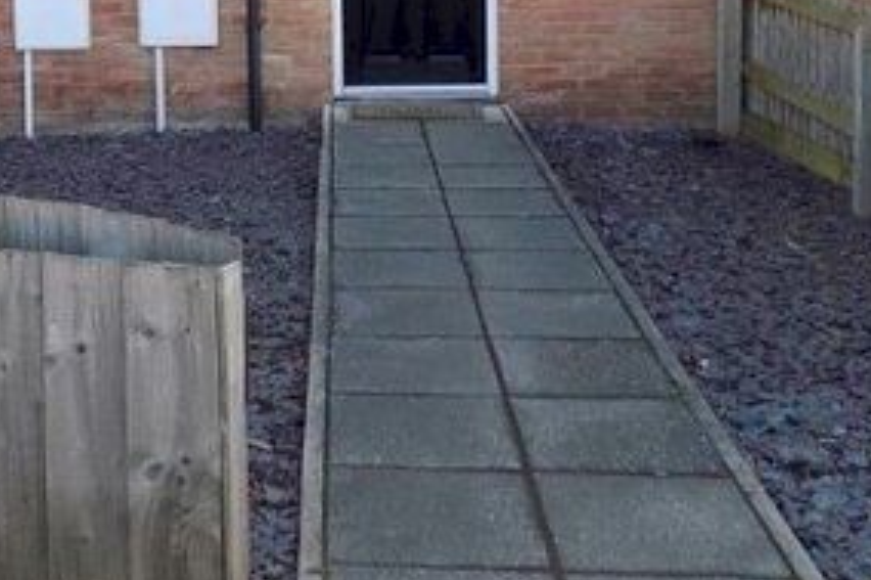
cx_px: 218
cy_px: -118
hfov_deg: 33.3
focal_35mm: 59
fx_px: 1427
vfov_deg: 21.3
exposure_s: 1/125
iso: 80
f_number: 3.1
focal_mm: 4
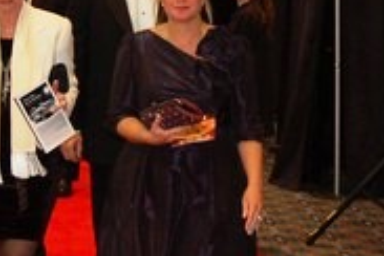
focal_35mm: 143
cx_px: 151
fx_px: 1529
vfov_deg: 9.5
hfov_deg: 14.3
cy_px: 19
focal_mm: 35
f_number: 4.8
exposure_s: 1/60
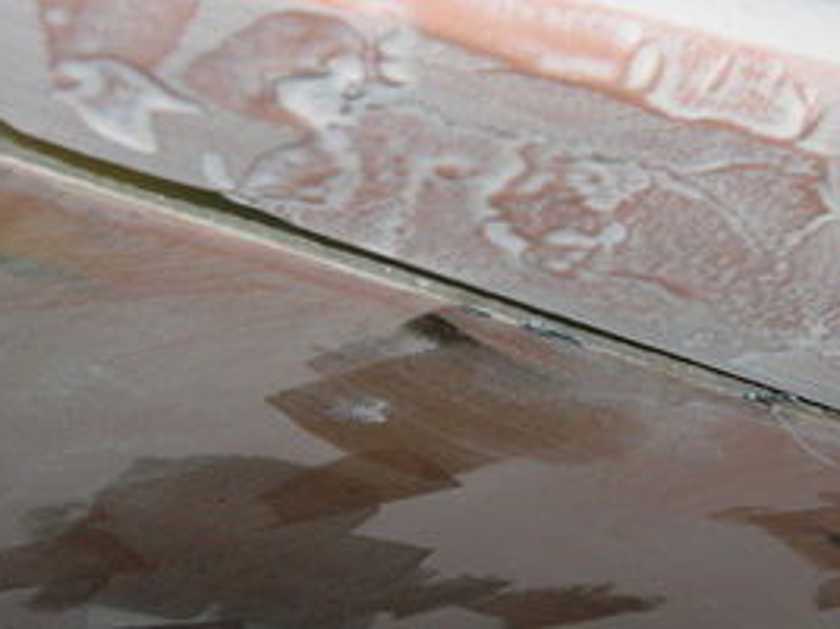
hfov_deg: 21.2
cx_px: 692
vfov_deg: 16.2
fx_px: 2207
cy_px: 352
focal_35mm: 91
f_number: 4.8
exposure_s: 1/60.1
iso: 64
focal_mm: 7.8
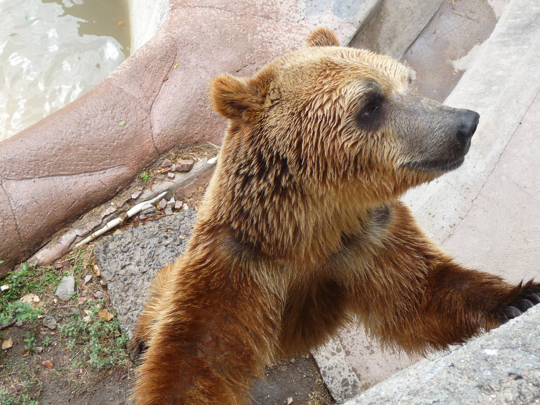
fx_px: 749
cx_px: 270
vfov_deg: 30.3
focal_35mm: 48
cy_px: 202
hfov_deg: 39.7
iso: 100
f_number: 4.2
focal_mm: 8
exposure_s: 1/200
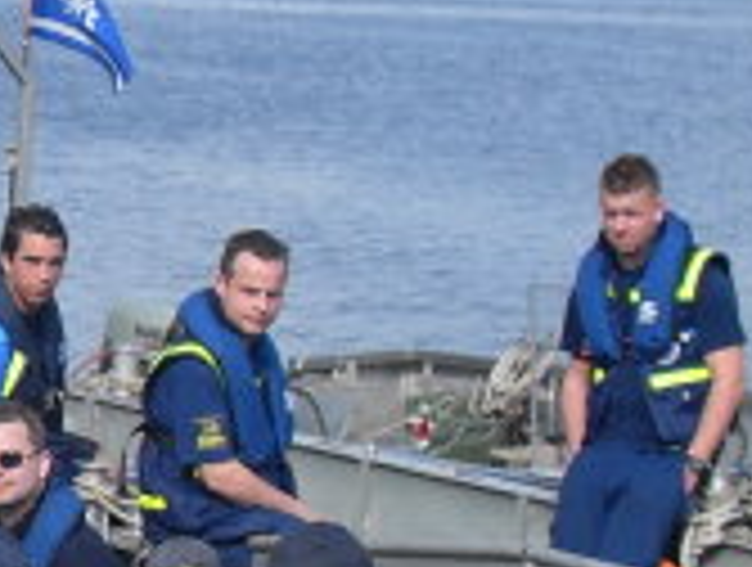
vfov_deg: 6.2
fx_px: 5203
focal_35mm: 239
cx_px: -194
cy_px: 423
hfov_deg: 8.2
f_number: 8.4
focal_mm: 8.4
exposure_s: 1/125
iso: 80
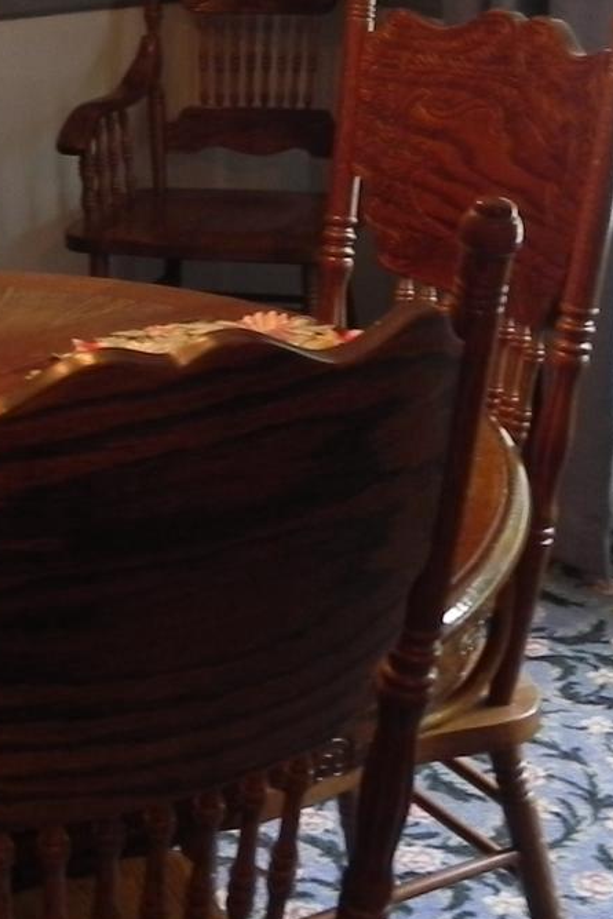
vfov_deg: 24.2
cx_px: 69
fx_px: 2119
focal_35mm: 83
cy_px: 231
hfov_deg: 16.3
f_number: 2.8
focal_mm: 4.6
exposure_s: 1/34.7
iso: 160
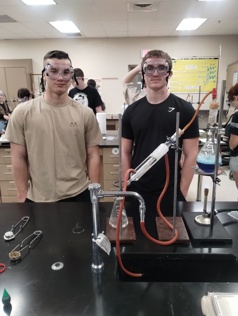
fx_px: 256
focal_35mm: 28
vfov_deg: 63.4
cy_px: 158
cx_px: 119
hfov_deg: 49.9
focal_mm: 4.27
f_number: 1.8
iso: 800
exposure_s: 1/30
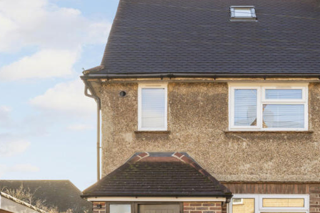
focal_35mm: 39
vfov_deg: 33.8
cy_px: 145
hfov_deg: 49.4
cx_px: 186
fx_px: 347
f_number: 8
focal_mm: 19.5
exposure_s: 1/100
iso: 200
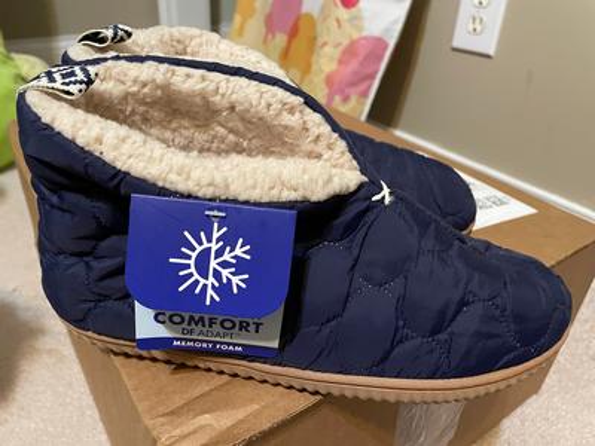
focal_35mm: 26
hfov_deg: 67.3
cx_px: 298
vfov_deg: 53.1
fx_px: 447
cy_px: 223
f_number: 1.6
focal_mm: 4.2
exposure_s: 1/40
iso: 640
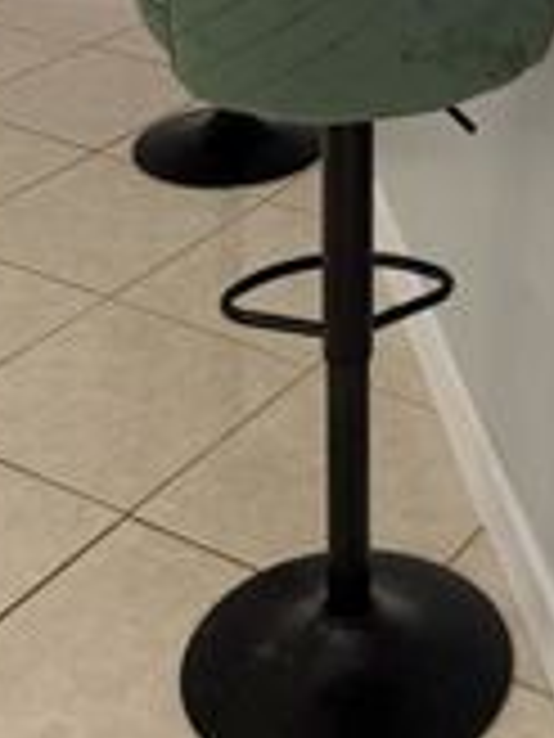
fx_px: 1664
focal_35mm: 78
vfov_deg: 21.2
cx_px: 543
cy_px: -360
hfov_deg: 18.4
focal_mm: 6.76
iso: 200
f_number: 1.78
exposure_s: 1/60
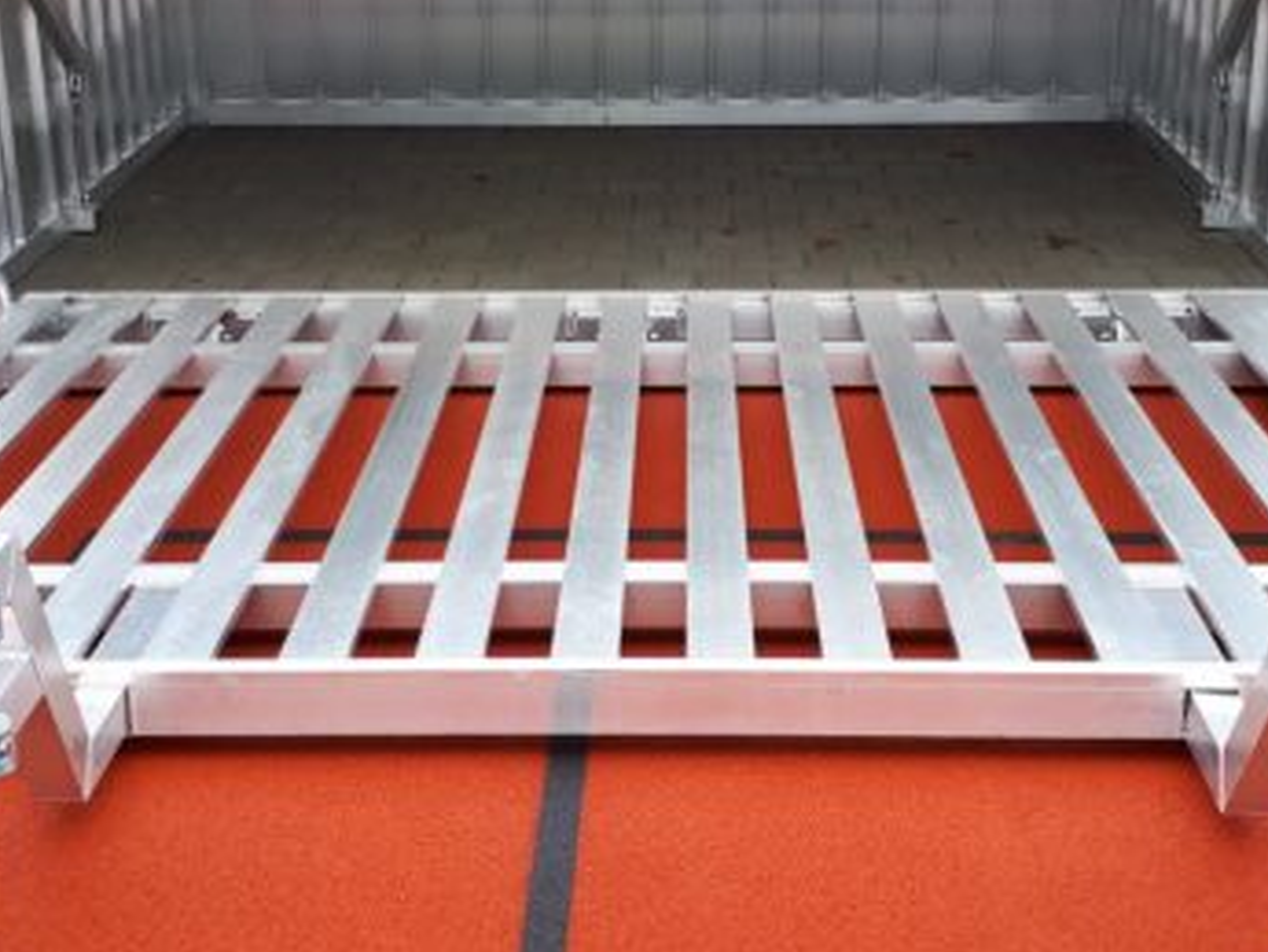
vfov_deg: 30.9
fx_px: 1722
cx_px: 606
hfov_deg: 40.4
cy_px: 404
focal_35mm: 47
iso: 50
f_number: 1.9
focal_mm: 3.6
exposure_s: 1/100
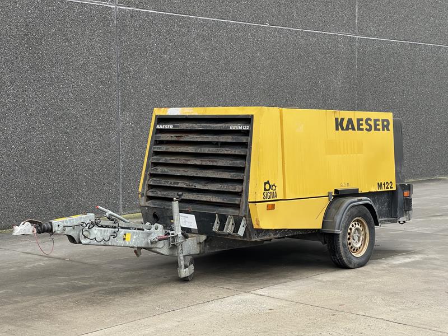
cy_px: 168
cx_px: 224
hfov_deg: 30.3
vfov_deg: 22.9
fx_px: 828
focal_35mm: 64
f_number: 2.2
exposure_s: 1/99
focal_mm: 7.5
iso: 160
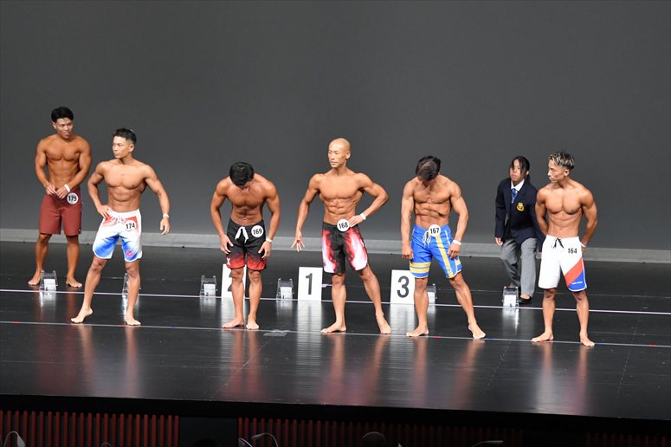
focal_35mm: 183
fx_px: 3409
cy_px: 224
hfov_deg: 11.2
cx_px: 336
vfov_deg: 7.5
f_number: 5.6
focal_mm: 122
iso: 5000
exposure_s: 1/400
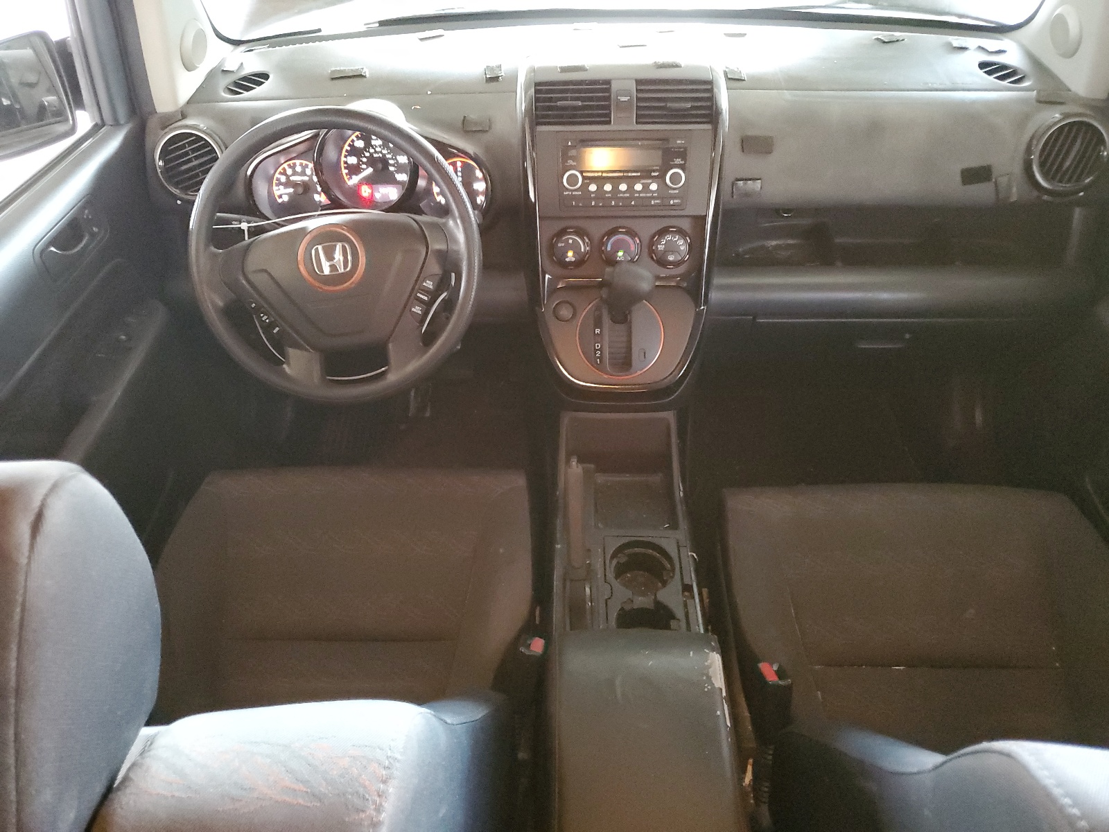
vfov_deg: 53.1
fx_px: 833
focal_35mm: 26
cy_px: 416
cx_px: 554
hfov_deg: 67.3
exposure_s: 1/15
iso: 849
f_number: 1.5
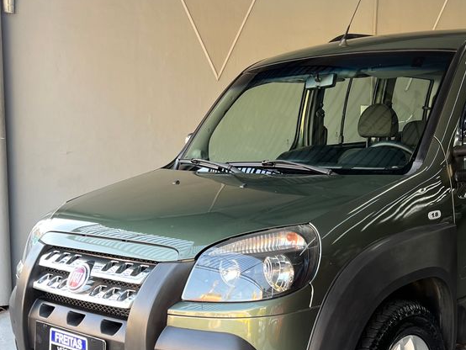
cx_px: 313
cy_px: 246
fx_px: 512
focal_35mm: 38
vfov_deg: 37.2
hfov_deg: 48.1
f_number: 1.5
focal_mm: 5.7
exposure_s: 1/120
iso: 64
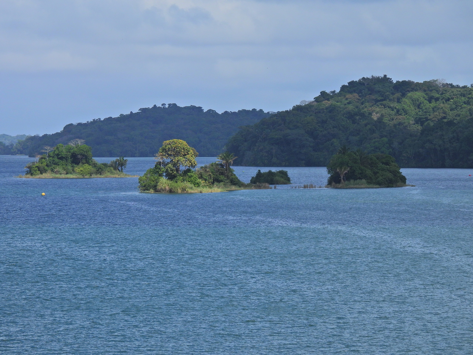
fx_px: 2733
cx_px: 236
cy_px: 178
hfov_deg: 9.9
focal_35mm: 200
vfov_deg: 7.4
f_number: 4.5
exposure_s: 1/1600
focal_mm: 35.7
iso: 100
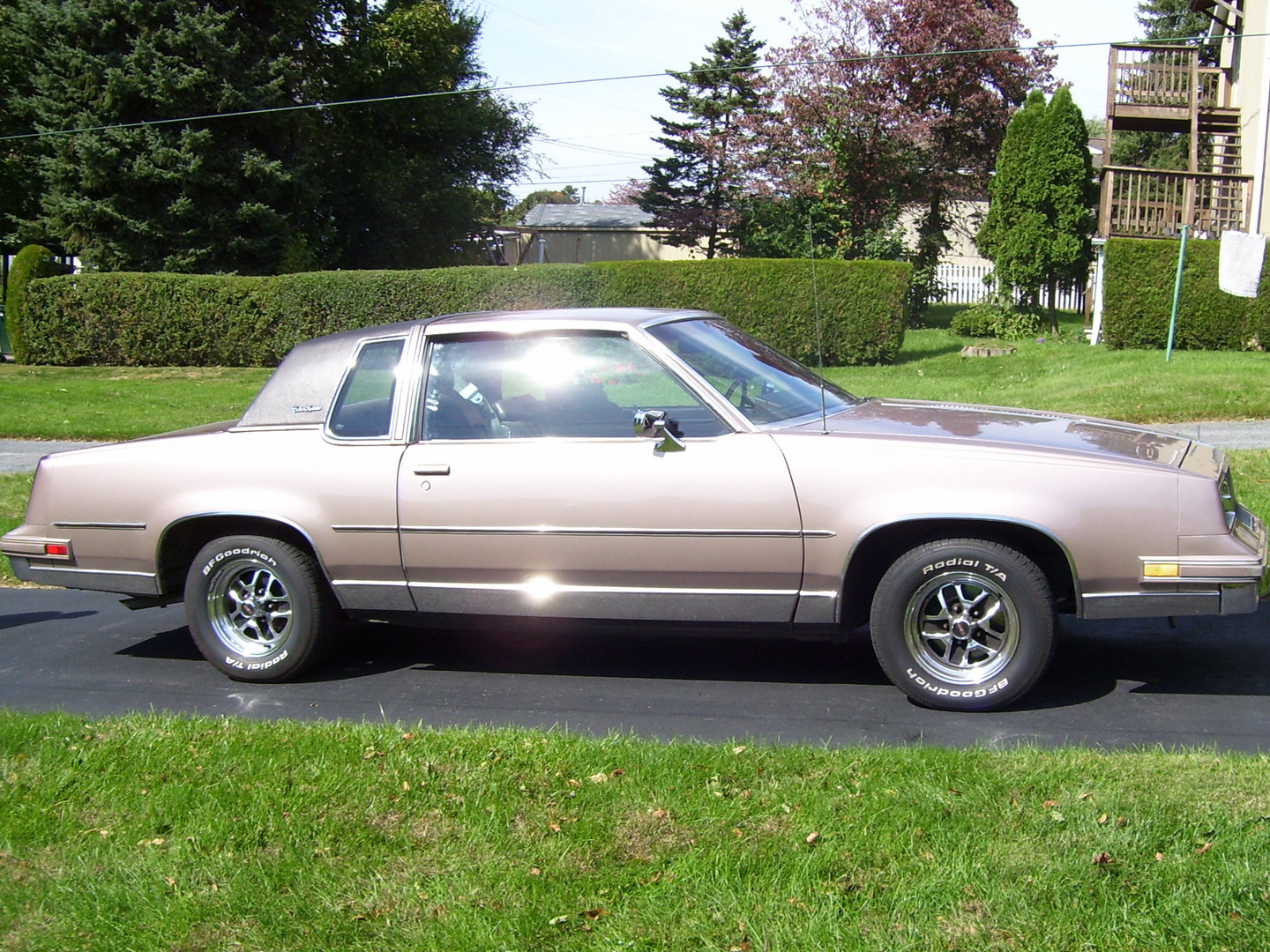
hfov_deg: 46.8
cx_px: 676
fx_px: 1468
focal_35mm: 40
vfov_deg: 36.0
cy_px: 487
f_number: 4.8
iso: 80
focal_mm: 6
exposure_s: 1/350
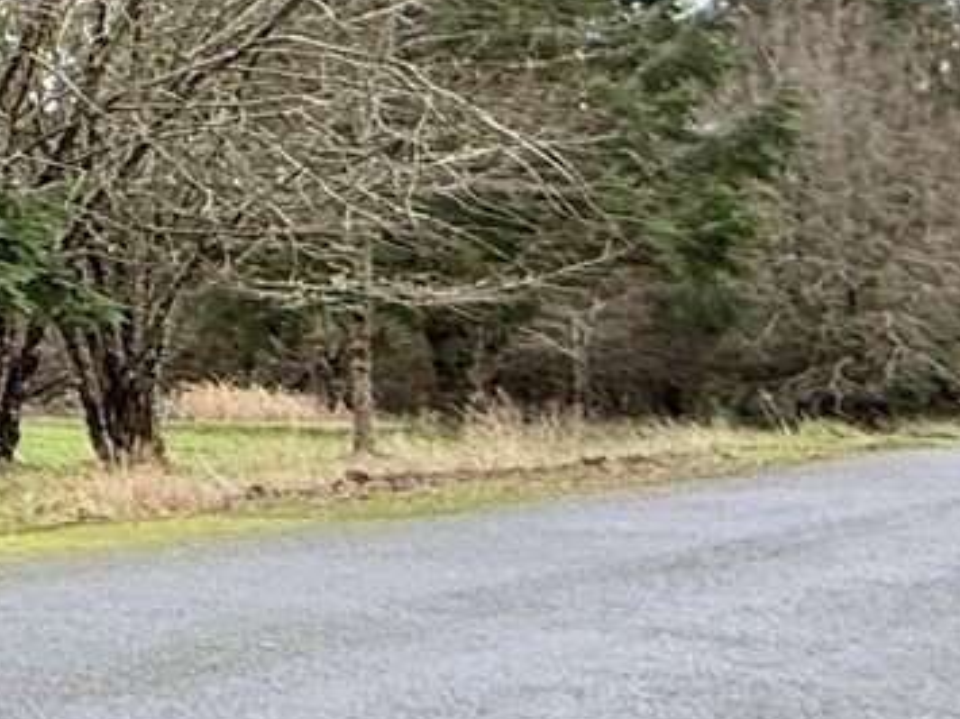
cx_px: -1018
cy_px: -626
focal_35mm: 63
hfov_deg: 18.3
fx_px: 1747
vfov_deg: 17.9
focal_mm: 2.22
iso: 64
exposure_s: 1/118
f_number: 2.2
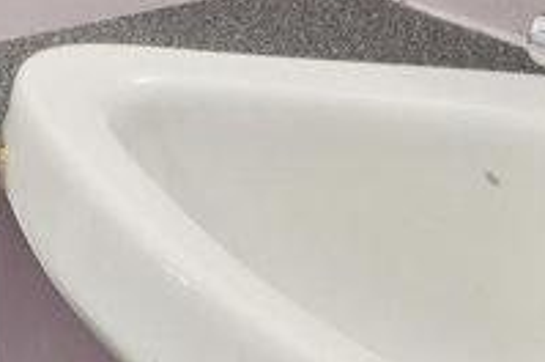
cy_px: -557
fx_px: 1753
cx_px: -430
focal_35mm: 116
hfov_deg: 15.3
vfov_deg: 10.0
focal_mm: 16
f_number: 8
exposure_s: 1/5
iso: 400
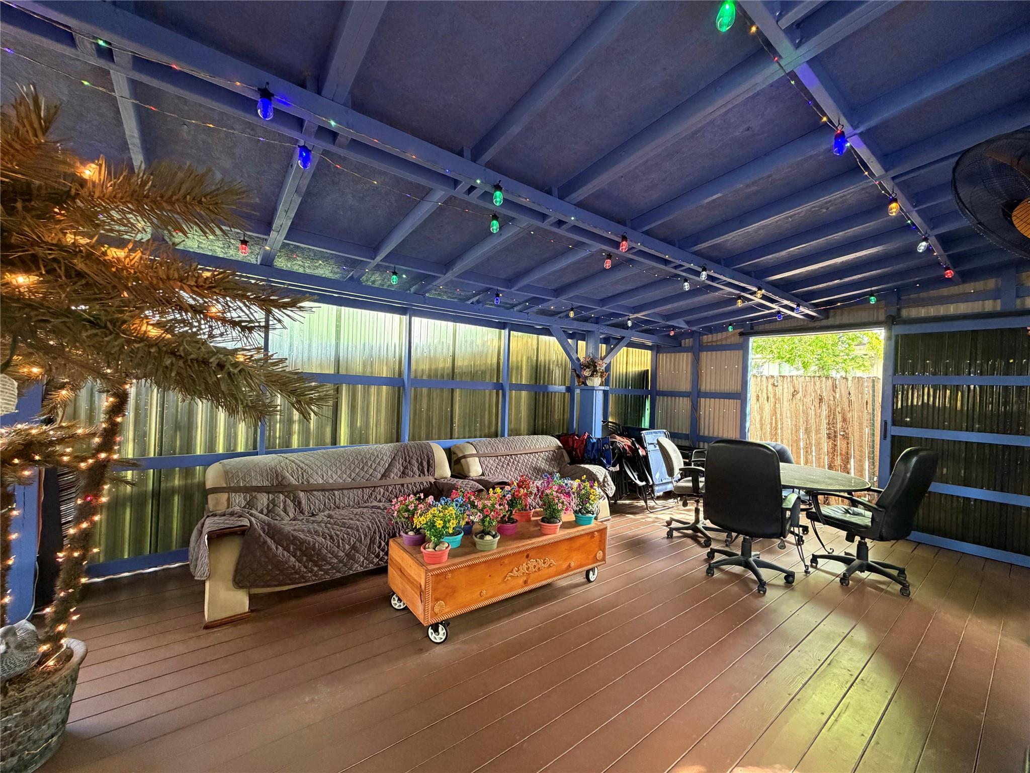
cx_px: 515
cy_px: 386
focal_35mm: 14
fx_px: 417
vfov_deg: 85.7
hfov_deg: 102.1
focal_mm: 2.22
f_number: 2.2
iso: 500
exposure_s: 1/60
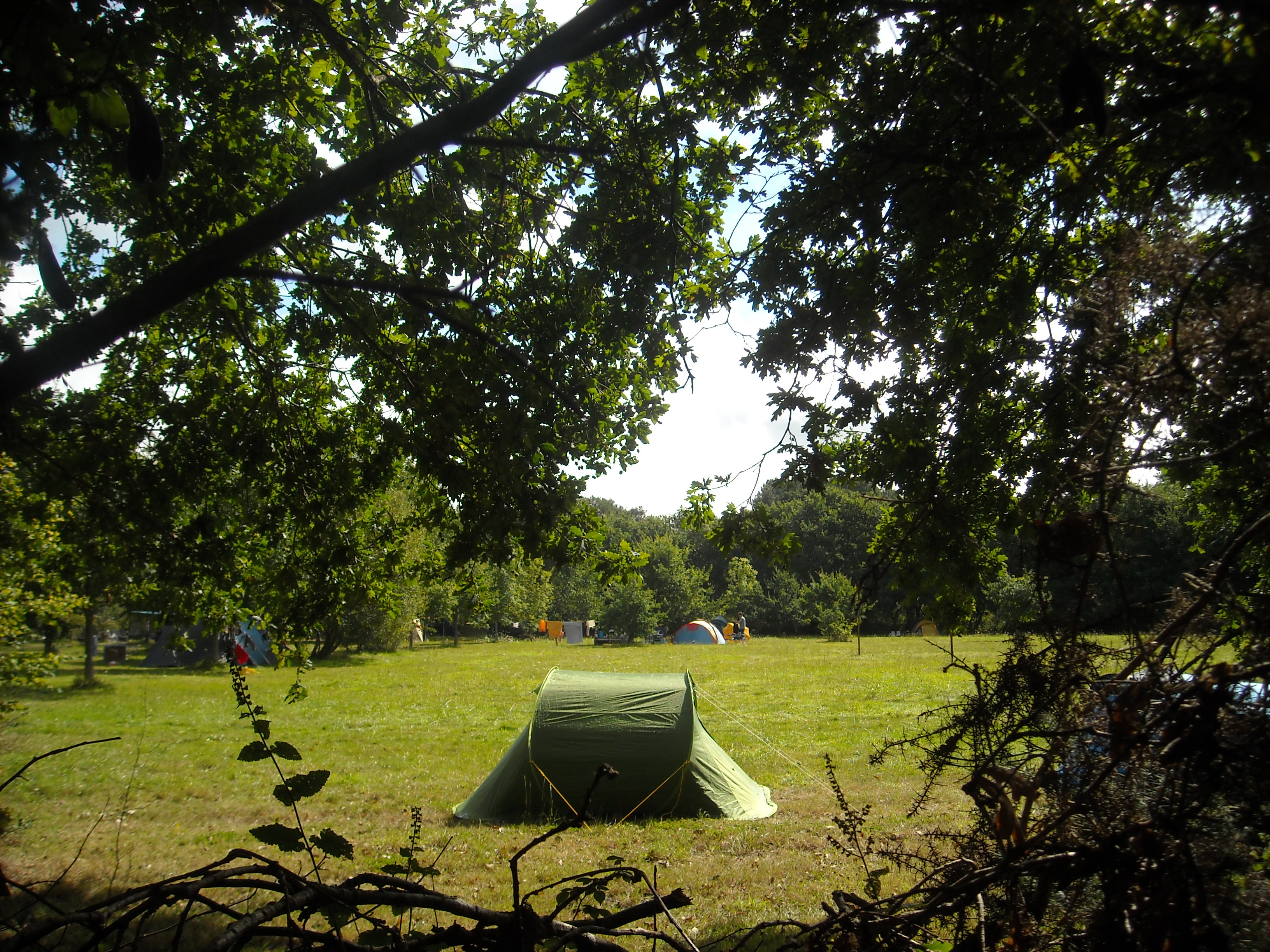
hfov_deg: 52.6
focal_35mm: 35
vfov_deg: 40.7
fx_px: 1284
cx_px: 635
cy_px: 476
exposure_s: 1/707
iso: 64
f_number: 2.8
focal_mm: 5.7
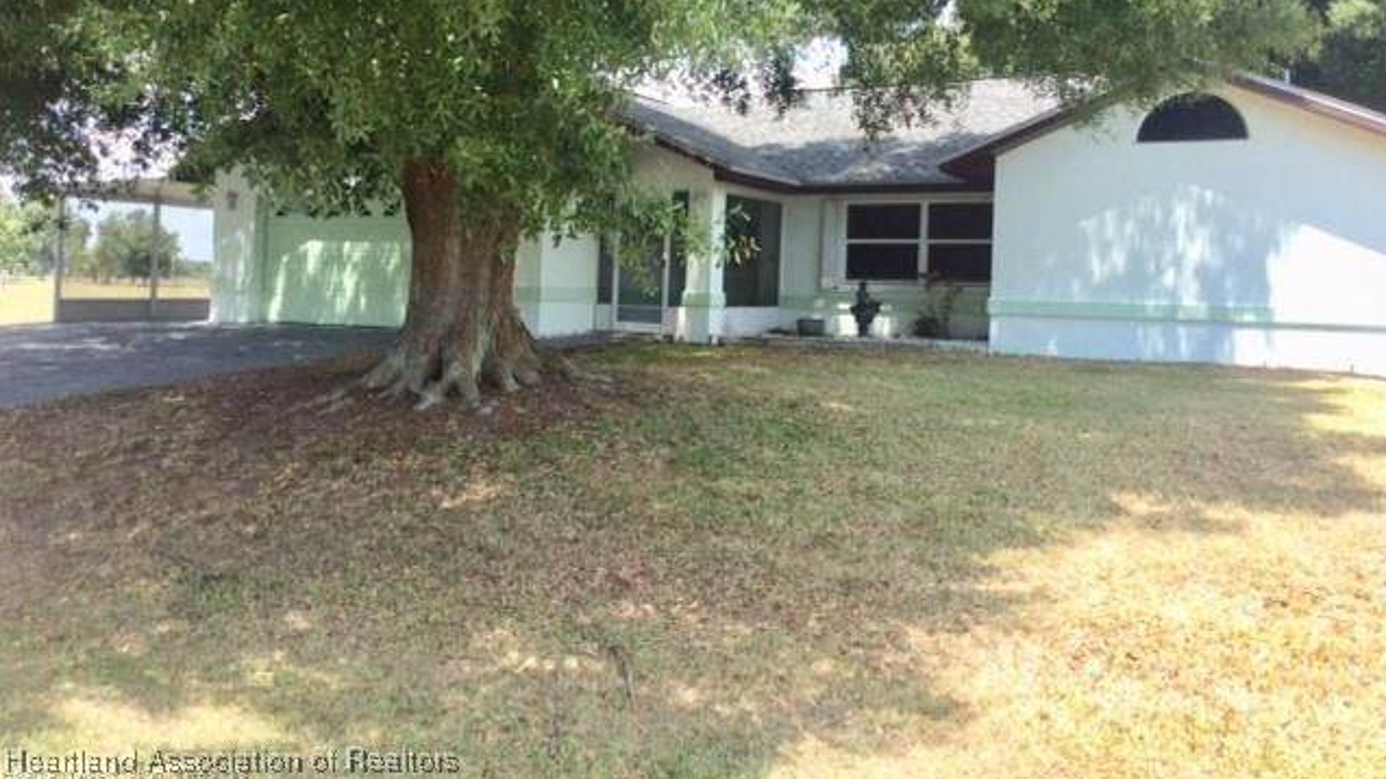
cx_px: 692
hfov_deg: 56.6
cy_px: 268
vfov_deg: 33.4
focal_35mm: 35
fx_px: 1286
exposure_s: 1/461
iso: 32
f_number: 2.4
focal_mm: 3.3
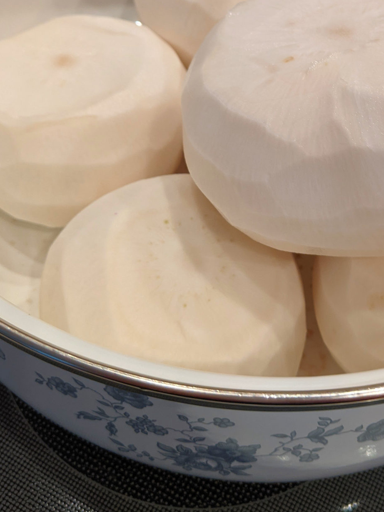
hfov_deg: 31.6
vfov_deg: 40.7
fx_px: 665
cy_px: 122
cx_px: 289
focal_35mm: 45
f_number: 1.8
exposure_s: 1/30
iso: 144
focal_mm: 4.44
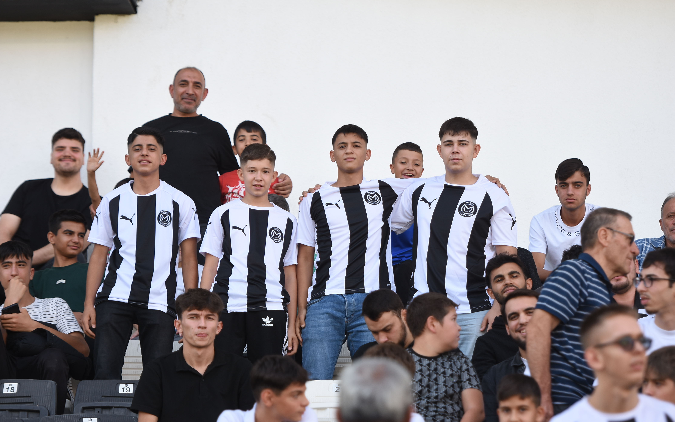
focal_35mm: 223
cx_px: 337
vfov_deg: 5.9
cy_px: 222
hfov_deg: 9.4
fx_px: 4093
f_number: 2.8
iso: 250
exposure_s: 1/800
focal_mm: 145
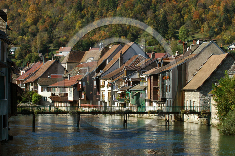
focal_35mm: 129
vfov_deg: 10.6
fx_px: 841
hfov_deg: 15.9
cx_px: 118
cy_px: 78
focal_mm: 86
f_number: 8
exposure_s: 1/400
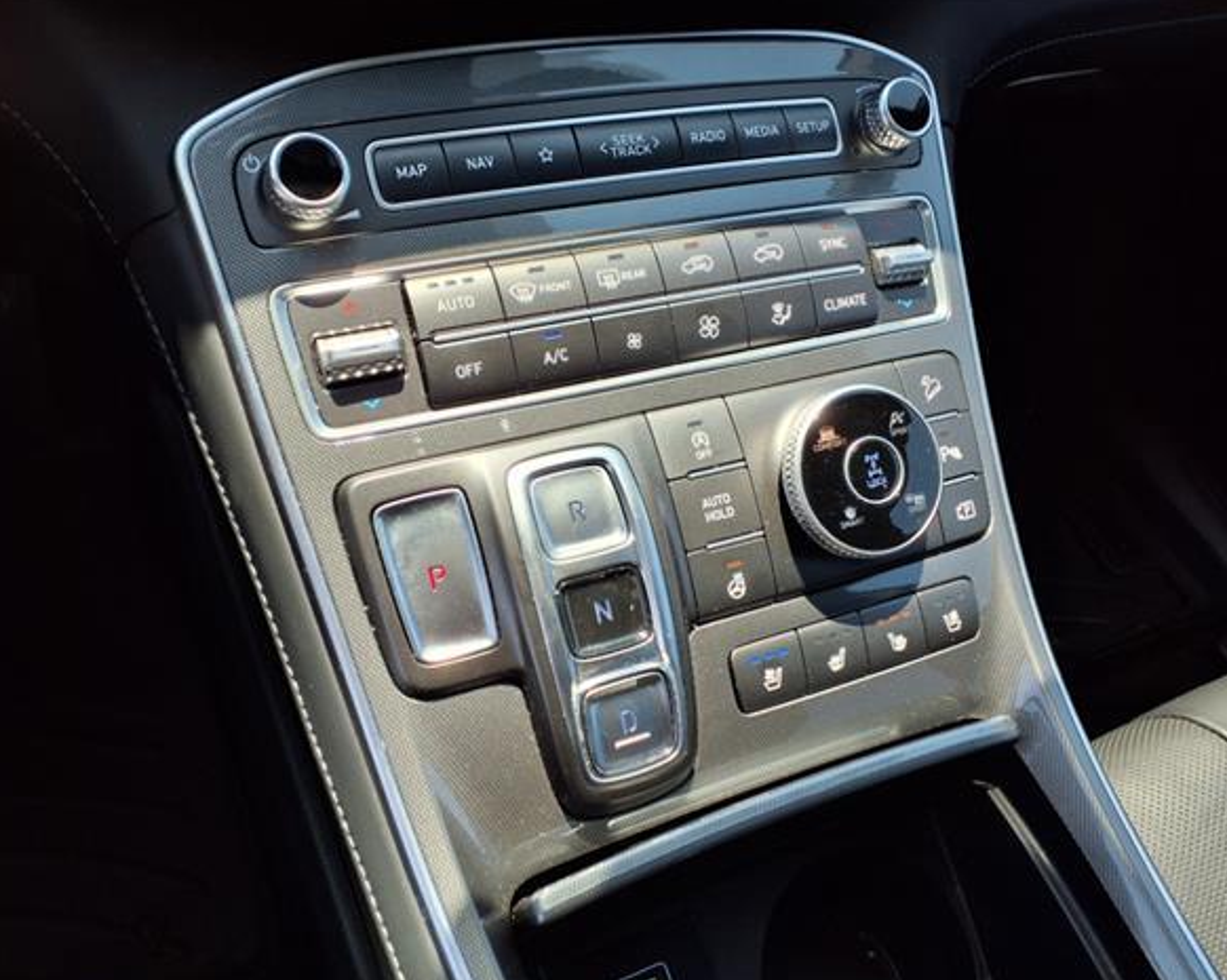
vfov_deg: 49.9
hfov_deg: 60.4
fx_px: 1053
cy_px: 493
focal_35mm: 29
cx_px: 586
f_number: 1.9
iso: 40
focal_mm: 3.58
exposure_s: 1/400
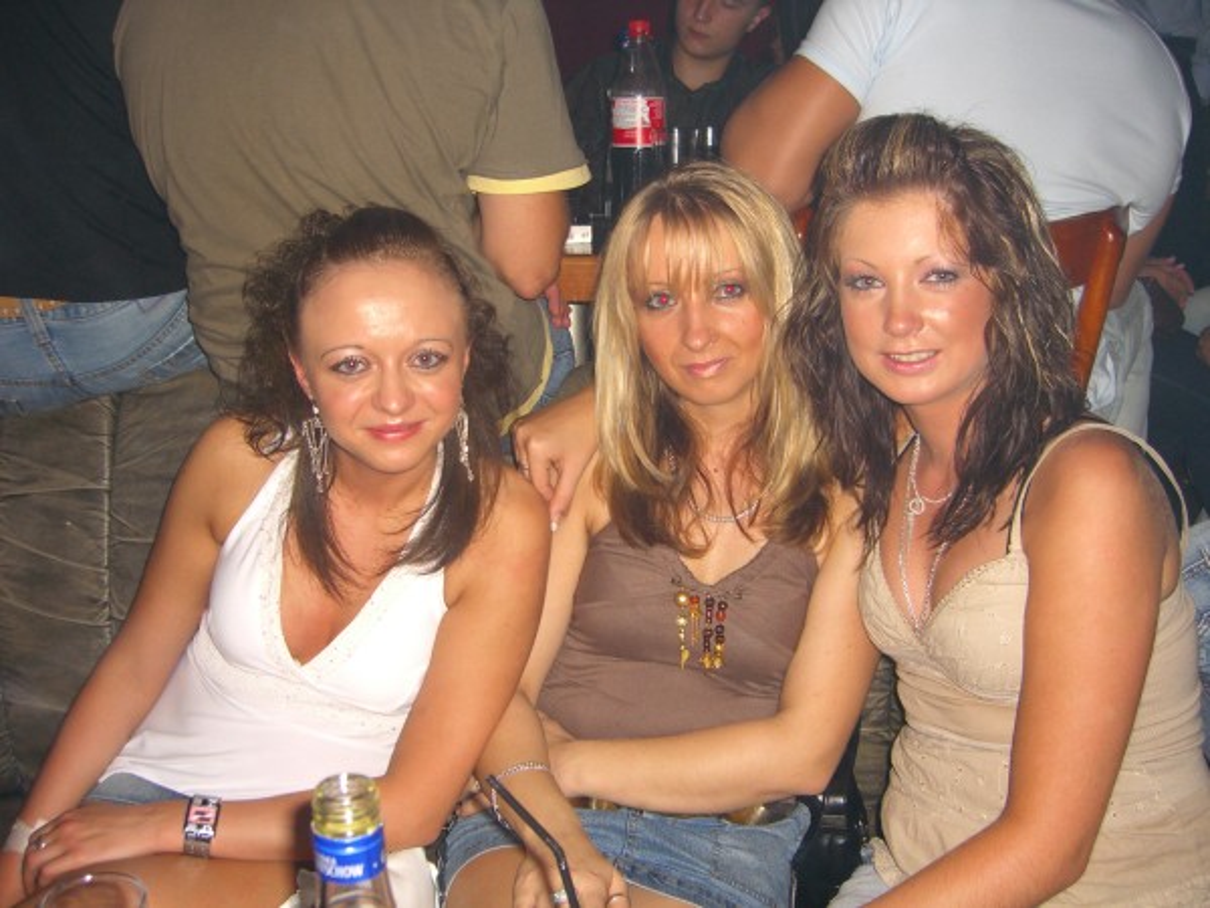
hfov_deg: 49.0
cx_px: 605
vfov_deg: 37.7
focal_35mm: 38
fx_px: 1328
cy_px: 454
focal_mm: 7.9
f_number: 2.8
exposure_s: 1/60
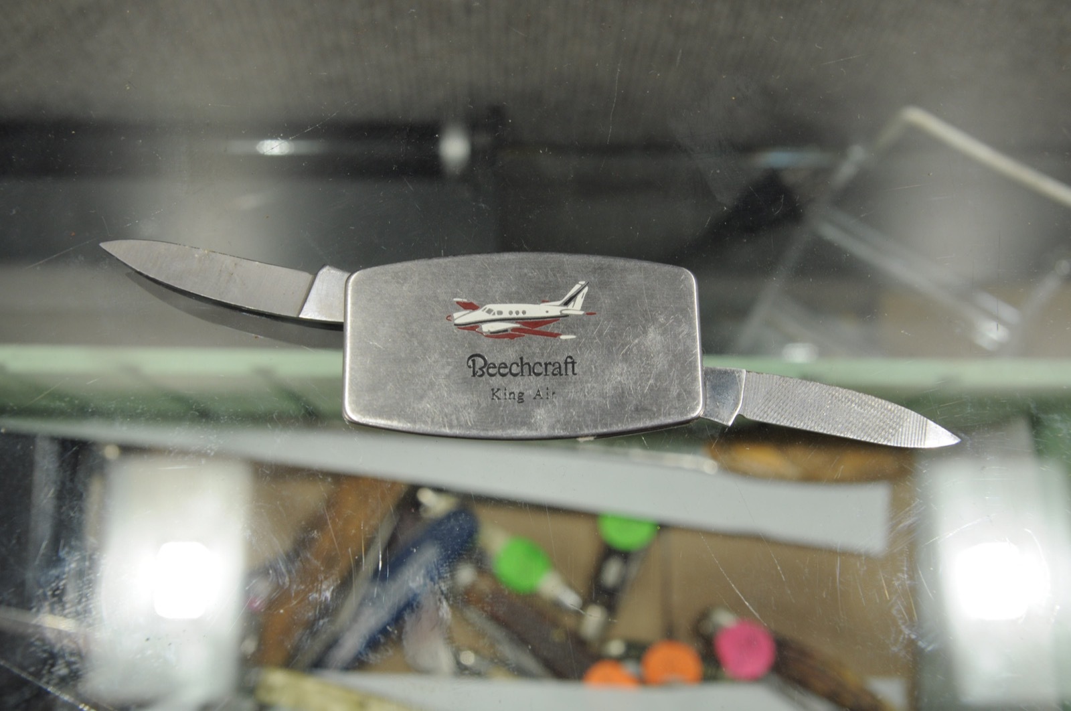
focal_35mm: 45
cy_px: 356
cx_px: 536
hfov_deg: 43.7
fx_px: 1337
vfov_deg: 29.8
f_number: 7.1
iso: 400
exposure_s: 1/100
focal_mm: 30
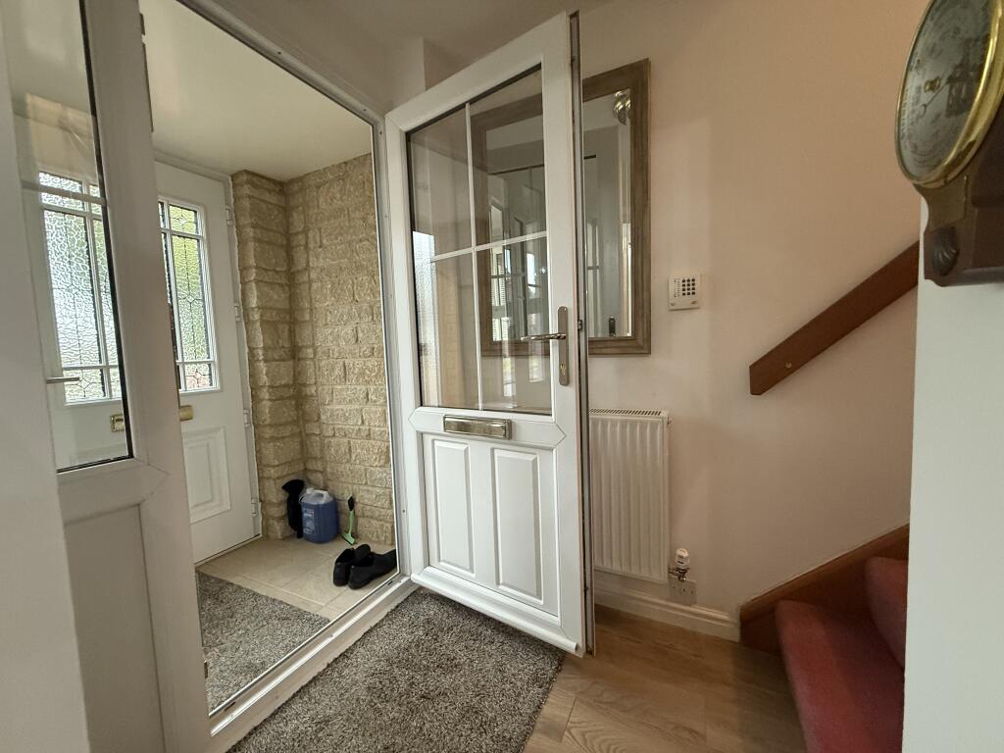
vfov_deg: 85.7
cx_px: 502
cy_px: 376
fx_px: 406
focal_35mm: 14
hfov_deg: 102.1
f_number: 2.2
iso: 500
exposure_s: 1/60
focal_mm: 2.22
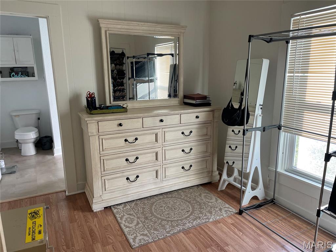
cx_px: 168
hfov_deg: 67.3
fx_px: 252
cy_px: 126
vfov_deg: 53.1
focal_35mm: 26
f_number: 1.6
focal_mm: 4.2
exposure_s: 1/121
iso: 100
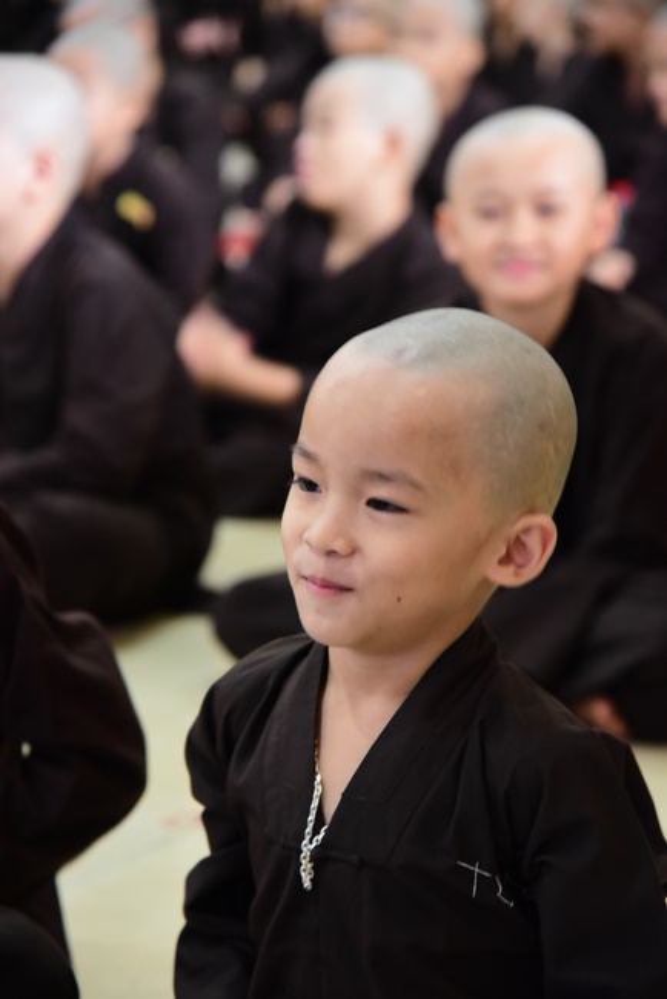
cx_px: 334
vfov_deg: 17.1
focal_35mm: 120
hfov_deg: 11.4
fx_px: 3331
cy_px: 500
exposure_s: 1/40
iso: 3200
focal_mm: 120
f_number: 5
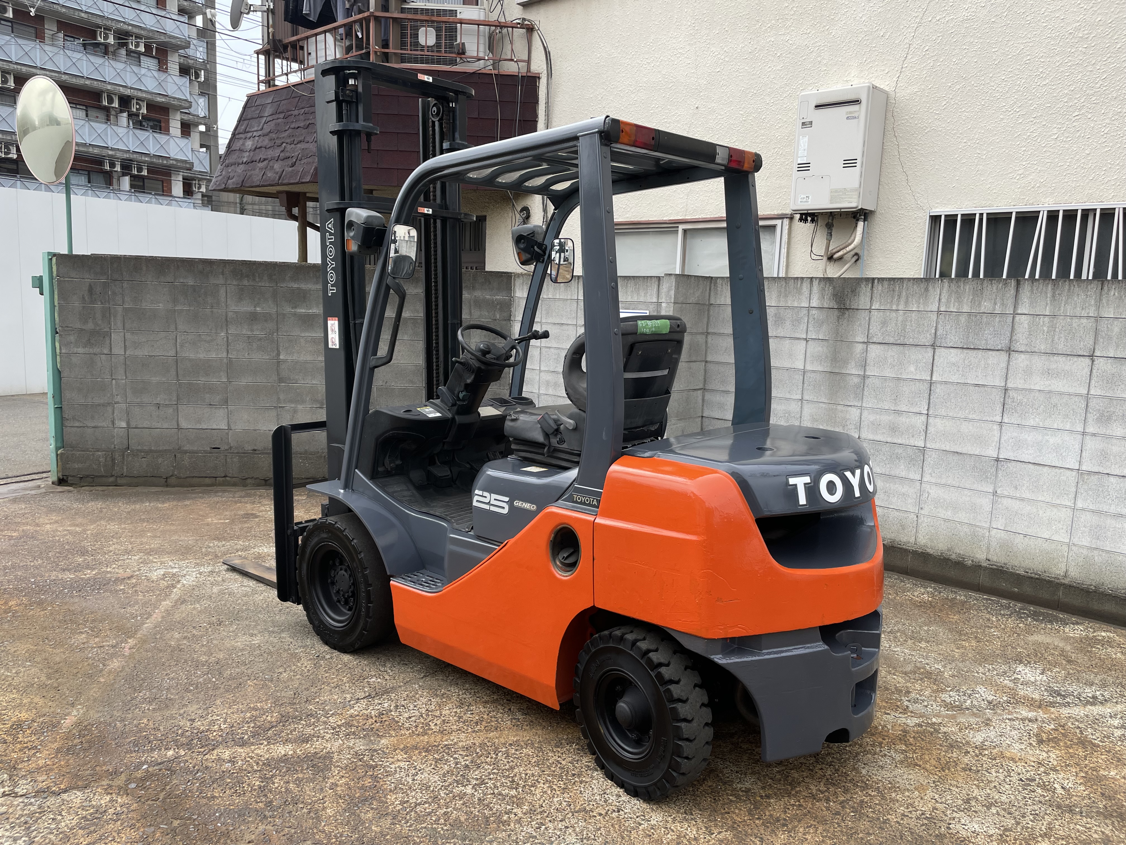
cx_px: 563
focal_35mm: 26
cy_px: 422
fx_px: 846
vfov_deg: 53.1
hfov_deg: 67.3
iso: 32
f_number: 1.6
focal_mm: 4.2
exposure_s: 1/1261
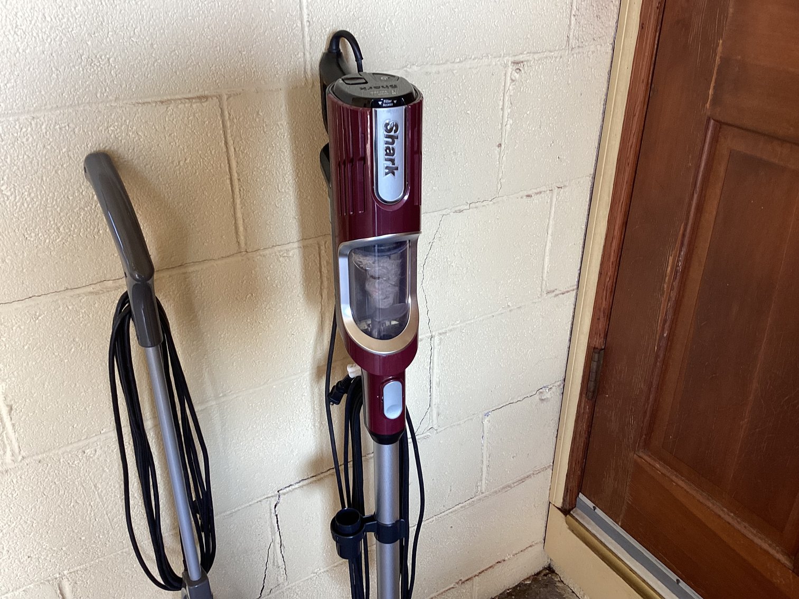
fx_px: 716
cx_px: 400
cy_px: 300
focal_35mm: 31
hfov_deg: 58.3
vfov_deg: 45.4
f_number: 2.4
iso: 64
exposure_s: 1/60
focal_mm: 3.3
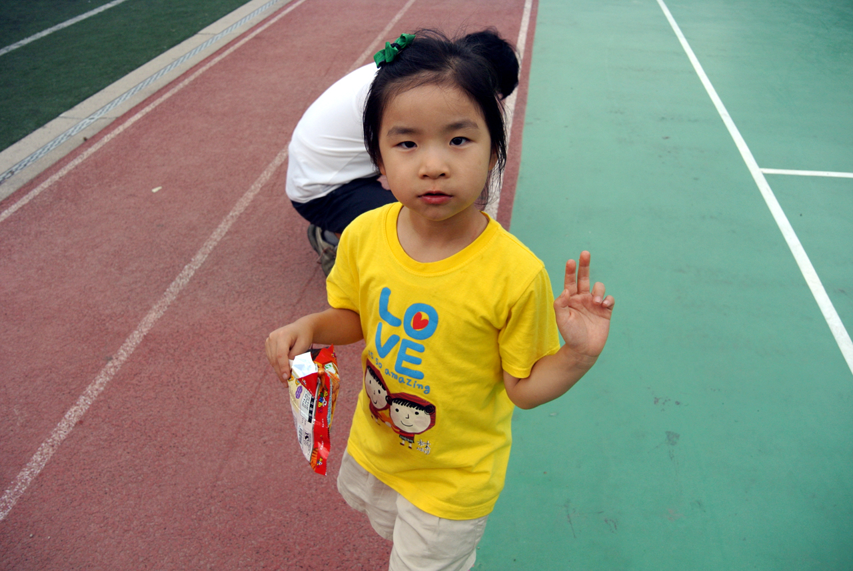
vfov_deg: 41.2
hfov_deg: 58.7
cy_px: 286
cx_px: 426
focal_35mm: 32
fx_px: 759
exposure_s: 1/500
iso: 180
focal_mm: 12
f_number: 3.8
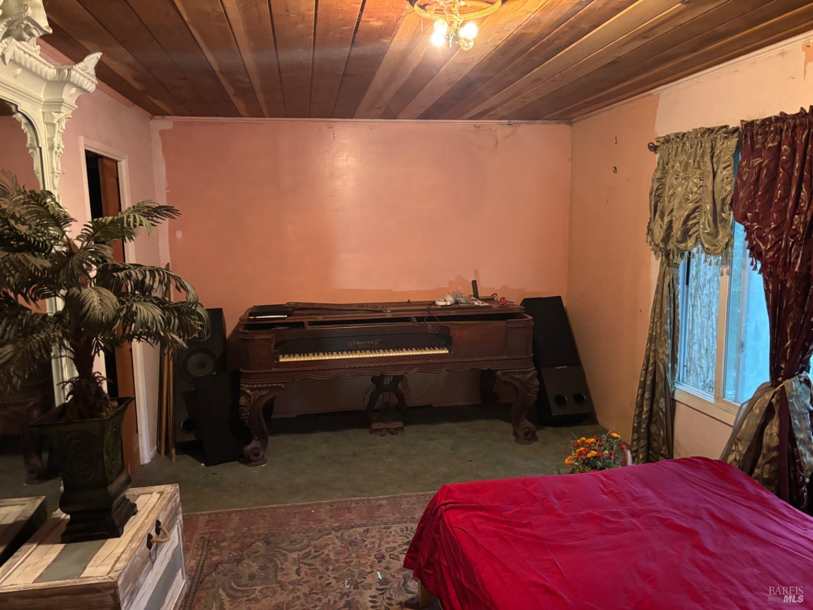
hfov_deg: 67.3
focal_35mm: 26
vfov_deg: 53.1
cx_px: 406
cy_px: 305
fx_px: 611
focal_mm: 5.96
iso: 640
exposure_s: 1/30
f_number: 1.6
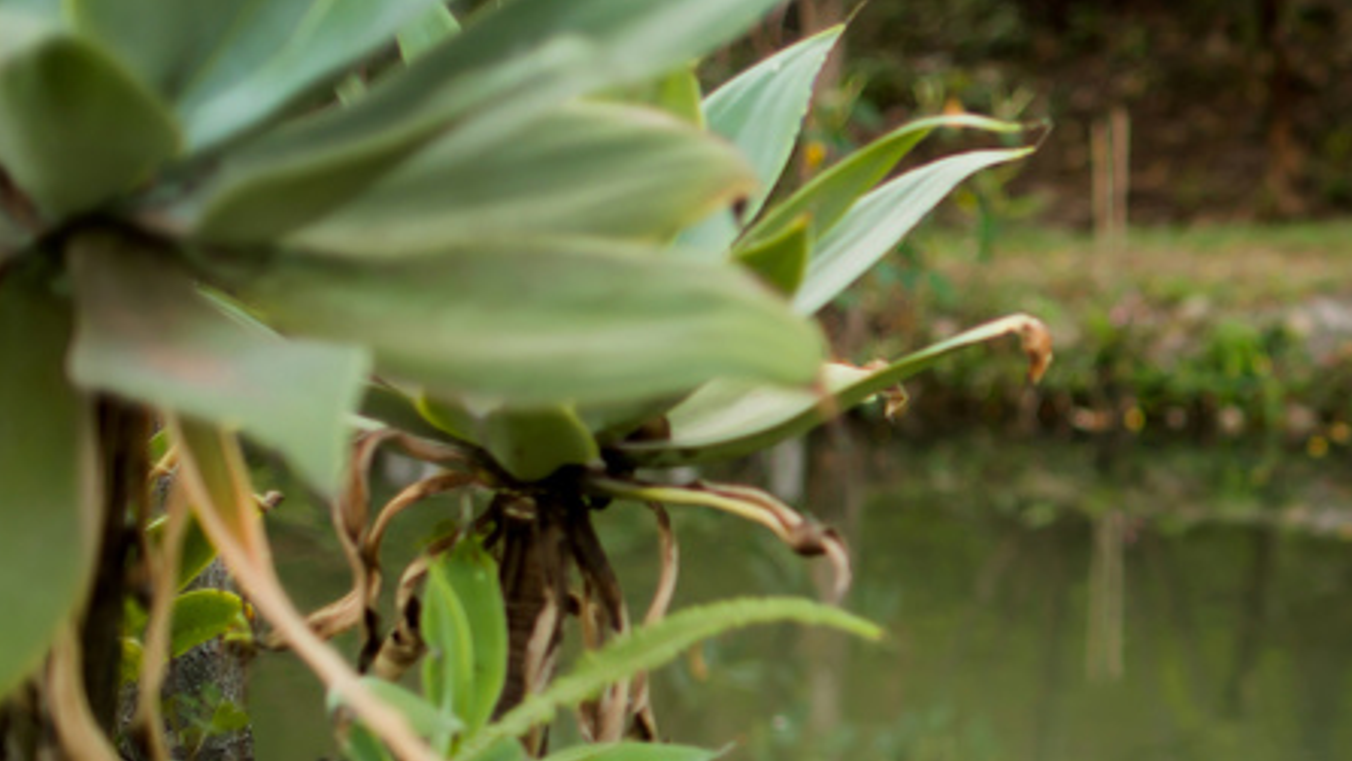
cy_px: 399
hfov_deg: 14.6
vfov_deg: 8.6
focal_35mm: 141
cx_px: 1716
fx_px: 5055
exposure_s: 1/200
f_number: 2
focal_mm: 50
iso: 125
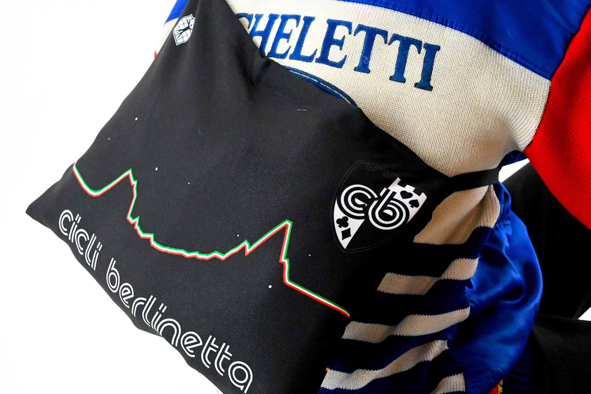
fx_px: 1149
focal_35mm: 70
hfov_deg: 28.9
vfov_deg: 19.4
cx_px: 296
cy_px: 197
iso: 25600
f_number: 13
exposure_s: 1/400
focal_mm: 70
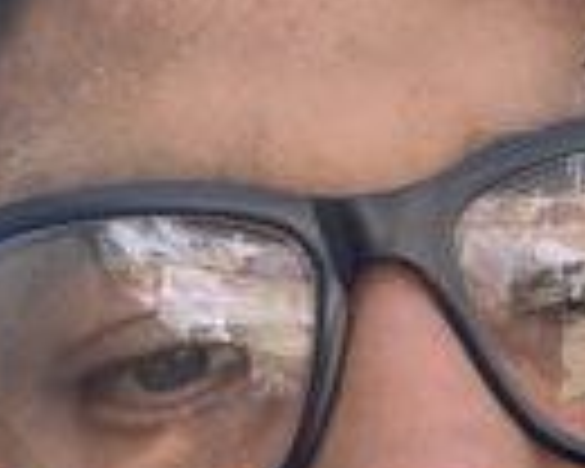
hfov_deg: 18.9
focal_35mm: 99
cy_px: 374
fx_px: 1714
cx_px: 558
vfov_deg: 15.4
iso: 20
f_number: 1.9
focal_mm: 2.69
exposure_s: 1/132
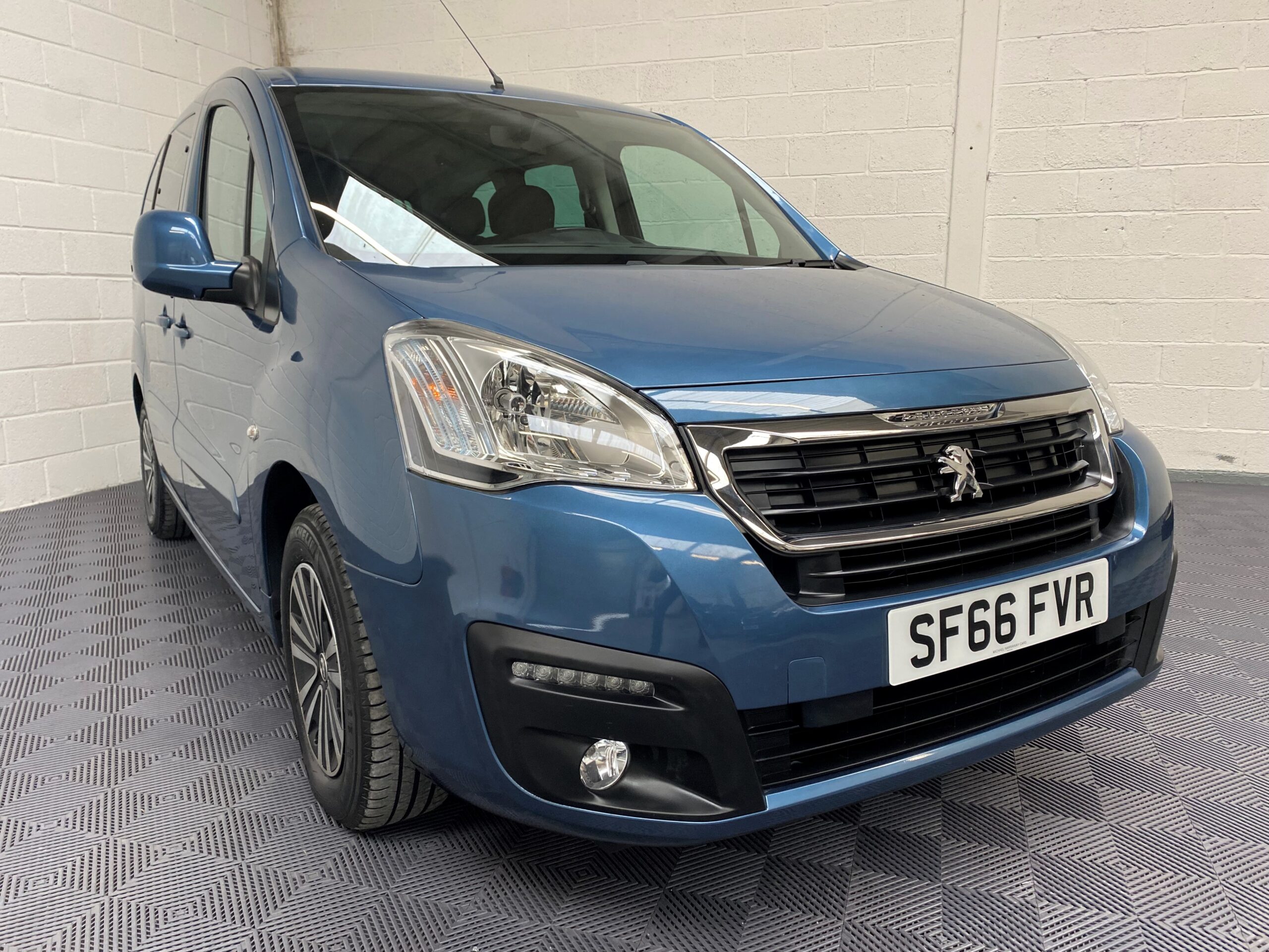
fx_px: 953
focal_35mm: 26
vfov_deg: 53.1
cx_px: 634
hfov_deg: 67.3
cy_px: 476
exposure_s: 1/100
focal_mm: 4.25
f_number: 1.8
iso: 125
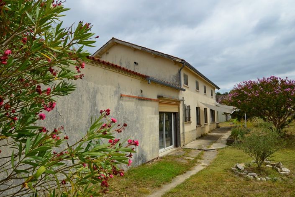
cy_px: 98
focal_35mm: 22
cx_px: 148
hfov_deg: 77.3
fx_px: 184
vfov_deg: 56.1
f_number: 9
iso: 100
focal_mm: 15
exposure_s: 1/320
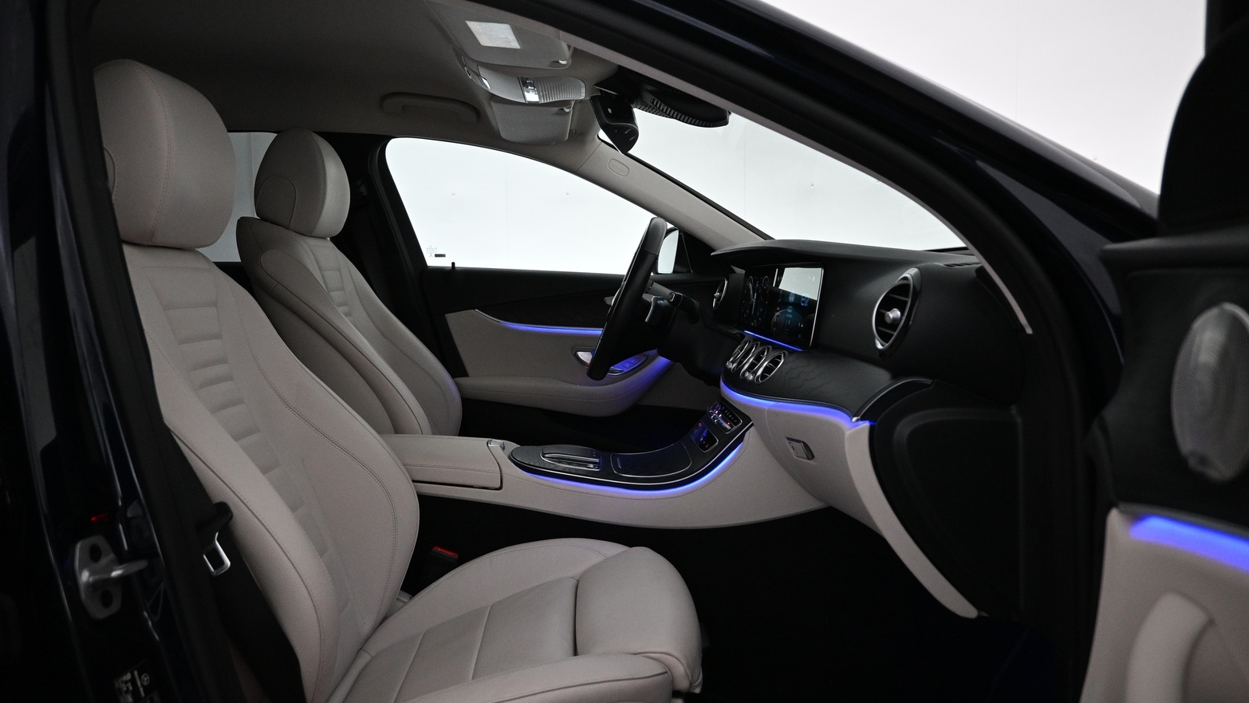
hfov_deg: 71.9
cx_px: 625
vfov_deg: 44.4
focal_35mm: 26
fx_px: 861
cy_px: 361
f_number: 3.5
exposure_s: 1/125
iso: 1600
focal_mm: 16
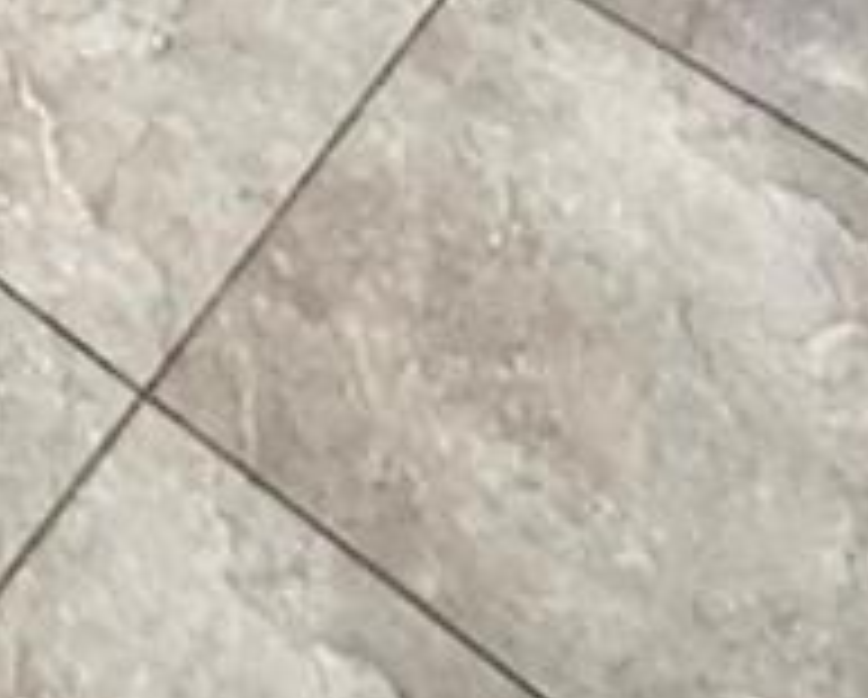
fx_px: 2907
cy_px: -1716
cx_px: -675
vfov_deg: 9.1
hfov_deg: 14.9
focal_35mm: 113
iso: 500
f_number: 2.2
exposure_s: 1/120
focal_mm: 2.22
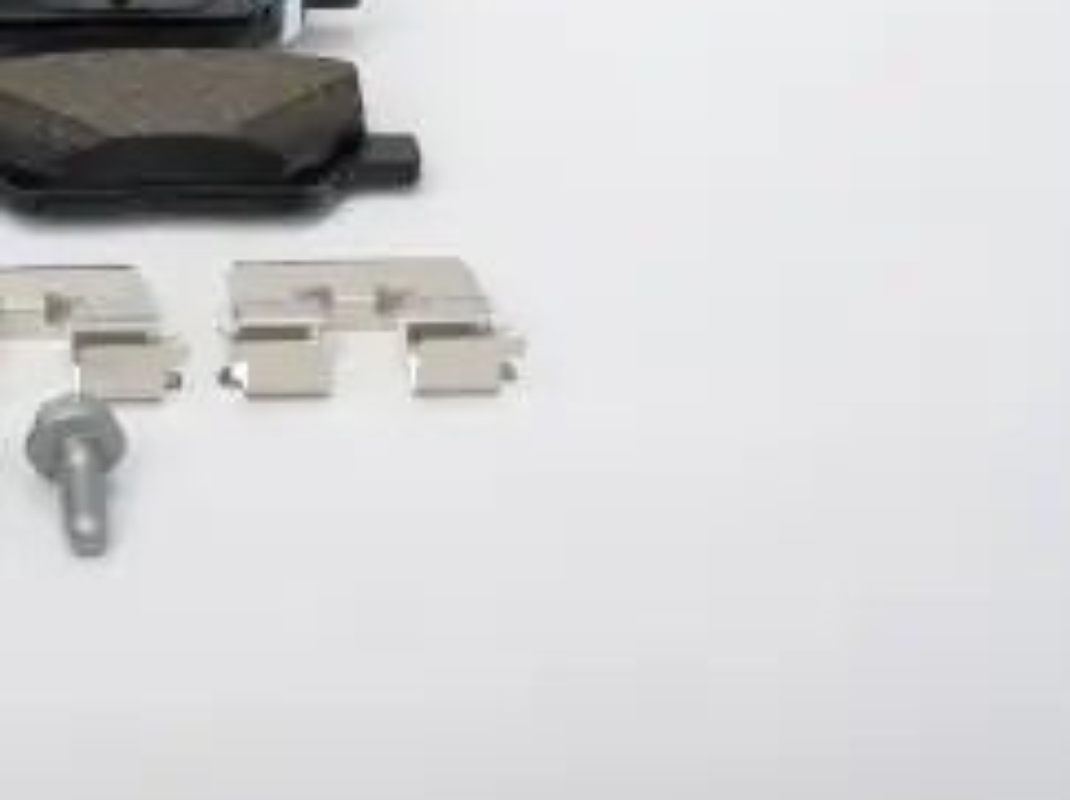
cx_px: -159
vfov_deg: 8.8
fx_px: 5157
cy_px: 49
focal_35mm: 167
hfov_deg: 11.6
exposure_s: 1/200
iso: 64
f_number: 11
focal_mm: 70
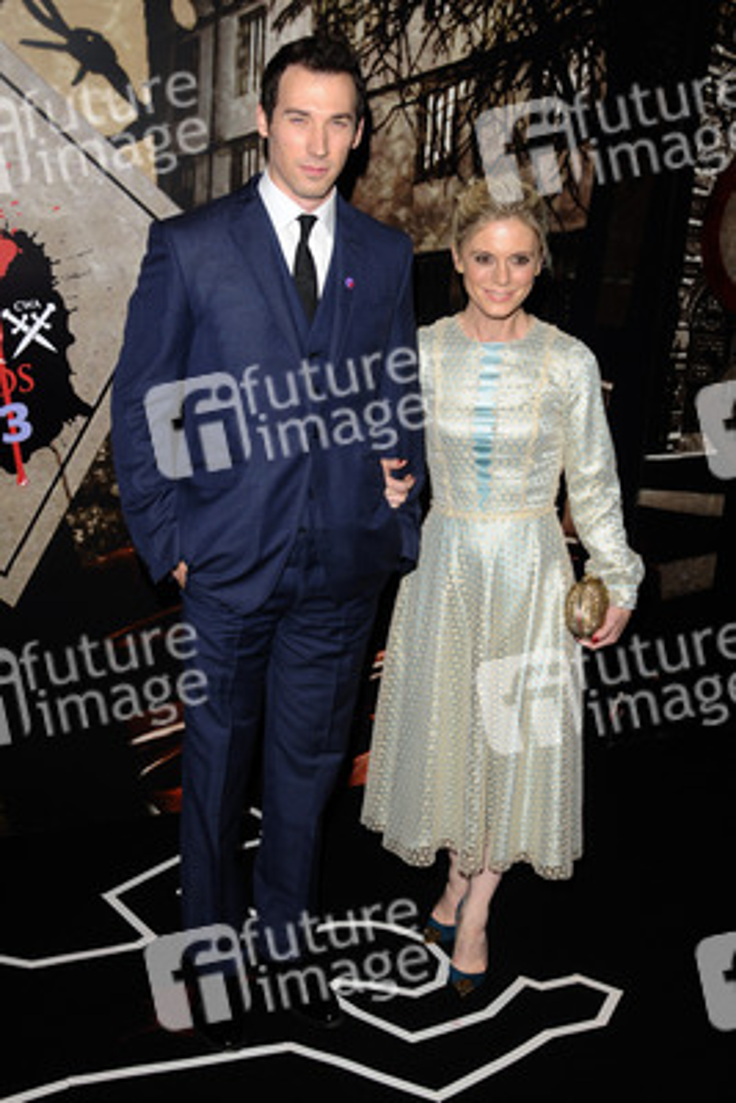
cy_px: 552
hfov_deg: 31.9
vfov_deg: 46.4
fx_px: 1287
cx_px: 368
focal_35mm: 42
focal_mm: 28
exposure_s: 1/160
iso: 320
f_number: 5.6
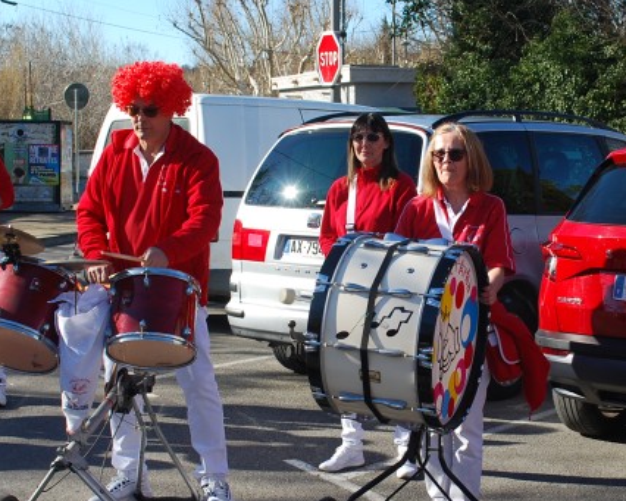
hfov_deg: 26.7
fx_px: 1316
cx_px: 396
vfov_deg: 21.6
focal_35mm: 71
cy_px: 241
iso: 100
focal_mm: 24
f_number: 6.3
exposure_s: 1/160
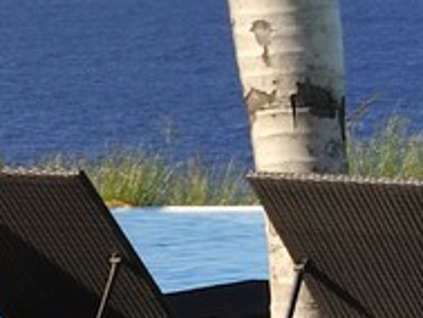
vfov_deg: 3.8
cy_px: 99
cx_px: 1558
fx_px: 4769
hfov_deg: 4.7
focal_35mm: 390
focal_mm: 48
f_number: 18
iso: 200
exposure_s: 1/160
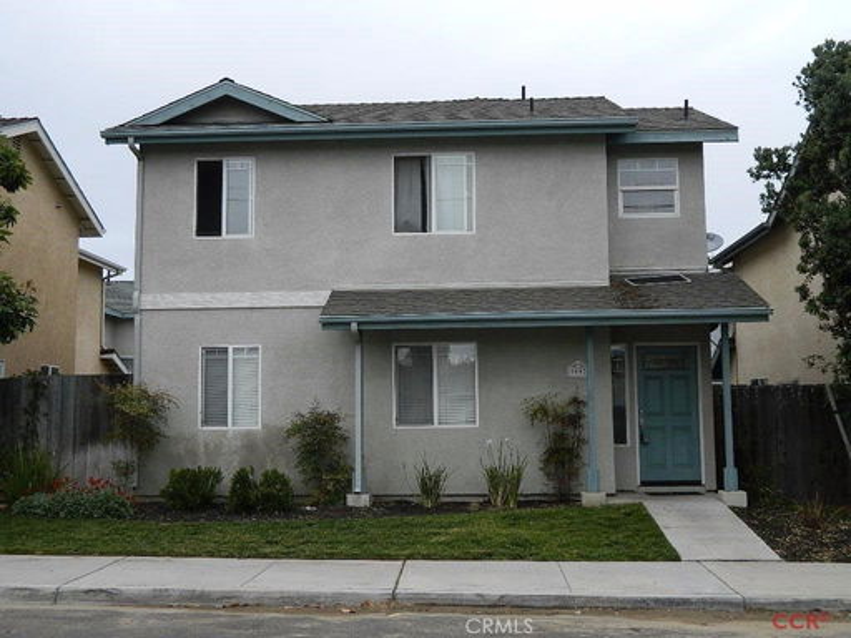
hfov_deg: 45.8
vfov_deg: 35.1
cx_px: 426
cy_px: 319
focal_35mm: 41
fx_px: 1008
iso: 80
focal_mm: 7.3
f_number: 3.5
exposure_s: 1/320
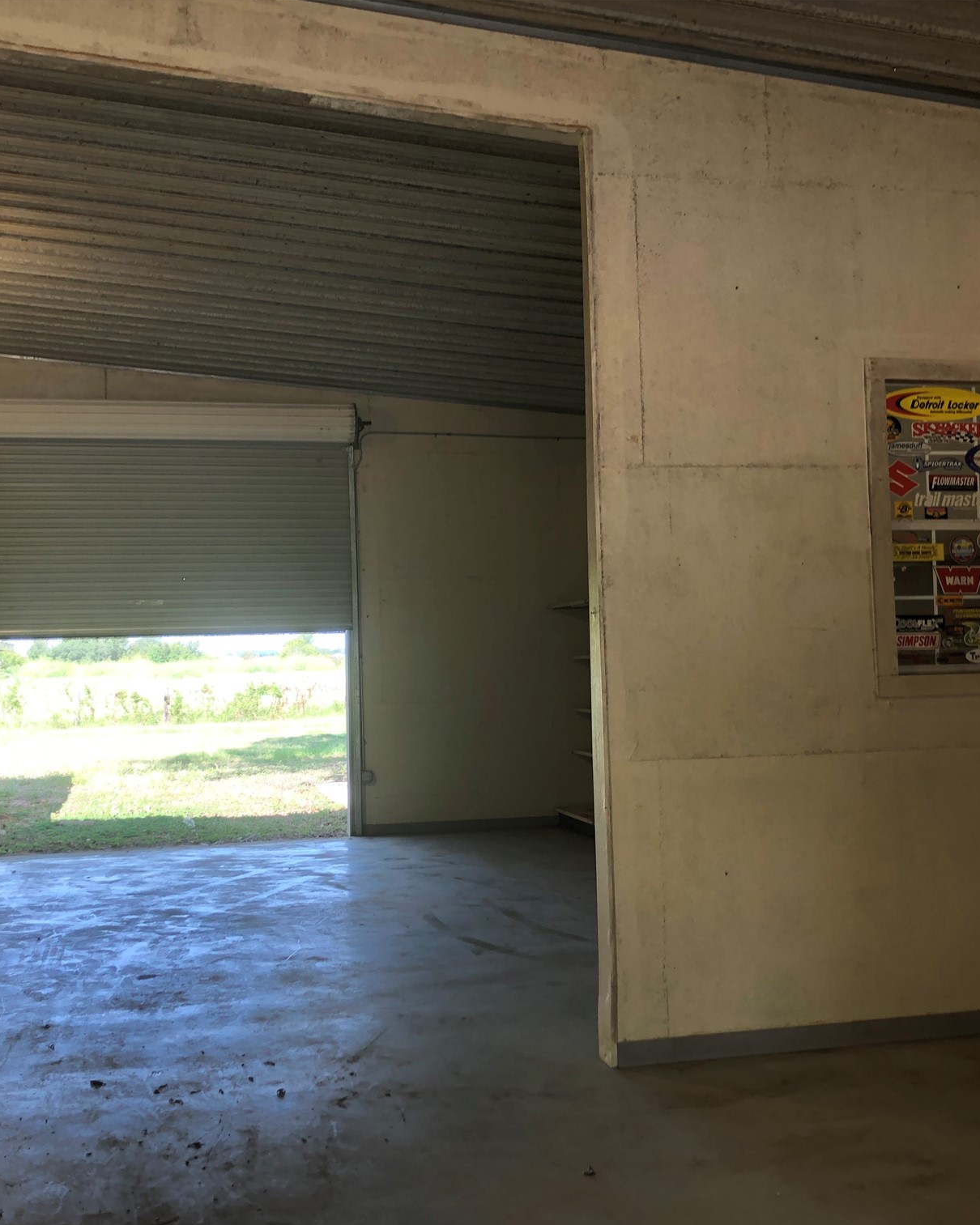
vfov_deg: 49.1
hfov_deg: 40.1
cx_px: 451
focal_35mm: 37
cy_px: 618
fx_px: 1342
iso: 40
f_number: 1.8
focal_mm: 3.99
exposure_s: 1/120
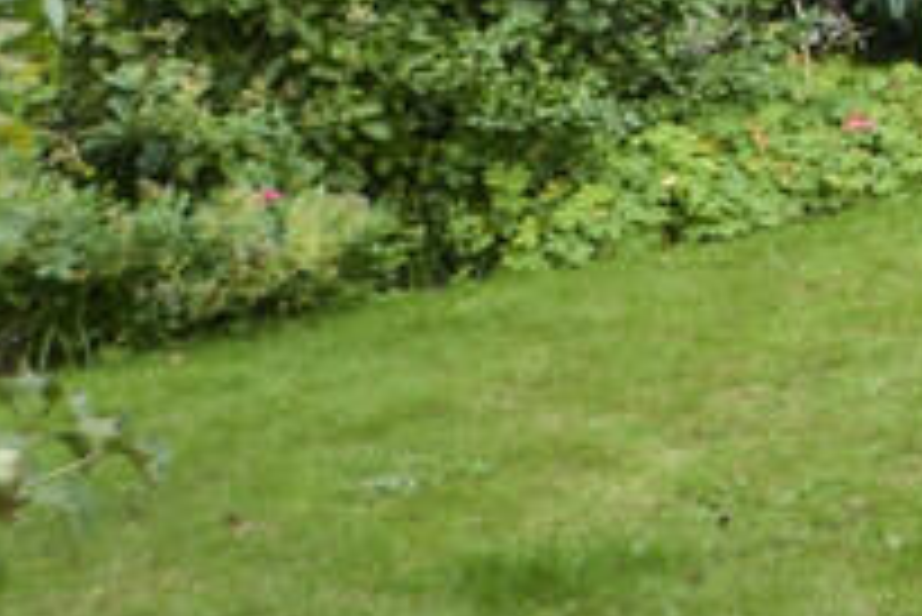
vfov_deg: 13.9
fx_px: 2210
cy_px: -533
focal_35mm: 86
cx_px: 1992
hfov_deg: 16.2
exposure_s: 1/125
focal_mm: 11.5
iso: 125
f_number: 5.6
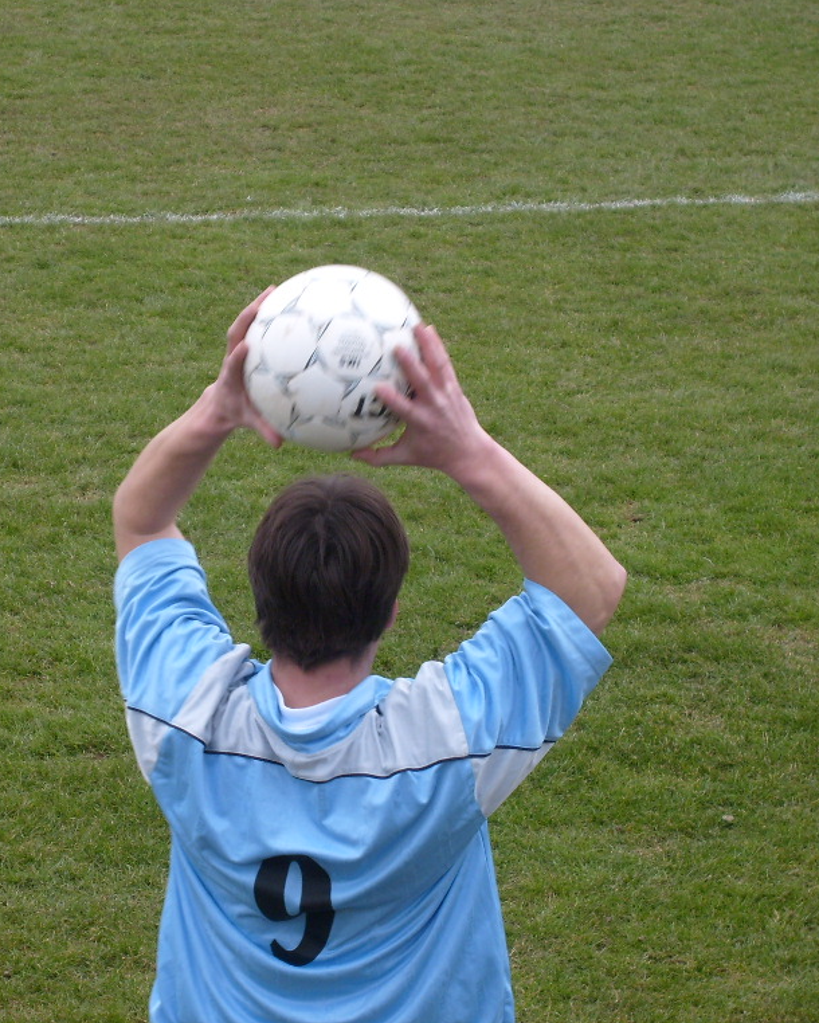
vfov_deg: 13.9
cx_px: 248
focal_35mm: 139
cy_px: 509
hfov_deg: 11.1
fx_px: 4210
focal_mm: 17.4
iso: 100
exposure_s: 1/90
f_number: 4.9
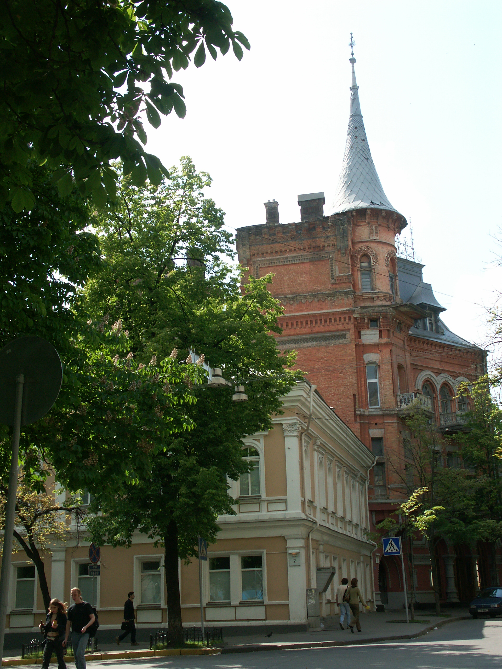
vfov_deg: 39.7
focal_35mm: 48
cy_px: 334
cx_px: 251
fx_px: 928
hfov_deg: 30.3
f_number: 7.1
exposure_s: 1/320
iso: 100
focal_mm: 12.48
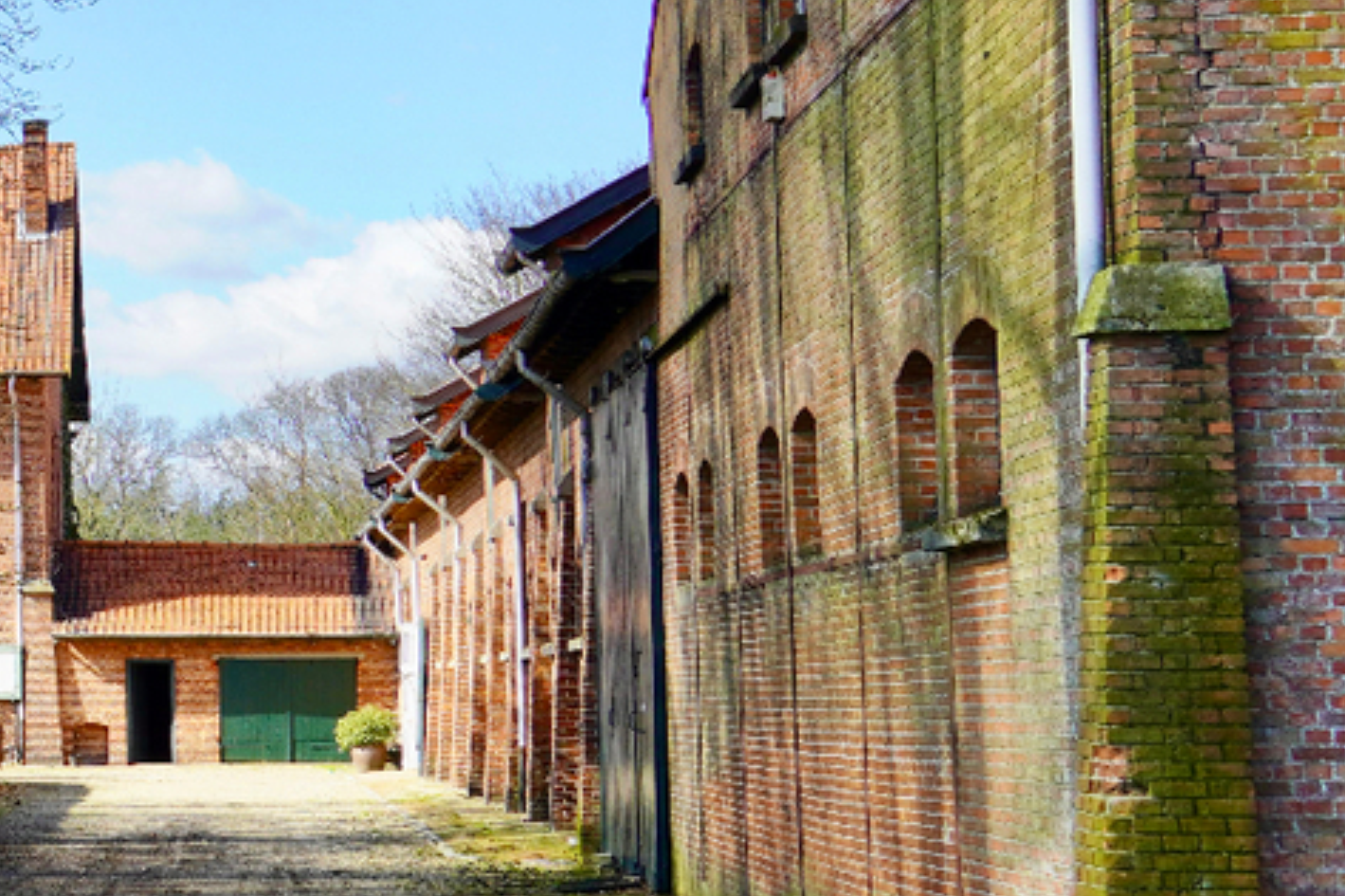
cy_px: 384
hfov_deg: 18.8
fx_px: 3676
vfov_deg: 13.9
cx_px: -543
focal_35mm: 98
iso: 100
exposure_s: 1/125
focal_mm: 23
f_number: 8
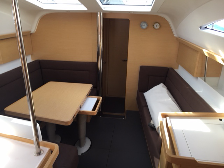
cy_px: 84
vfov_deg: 48.2
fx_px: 188
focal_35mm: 29
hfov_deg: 61.7
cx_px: 112
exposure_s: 1/50
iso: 32
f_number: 2.2
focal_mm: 4.15
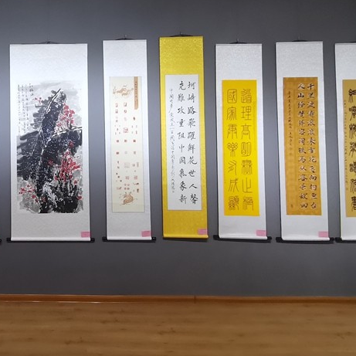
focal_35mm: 31
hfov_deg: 47.2
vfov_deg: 51.5
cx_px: 35
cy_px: 117
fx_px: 361
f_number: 2.4
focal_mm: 1.78
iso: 100
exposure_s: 1/60
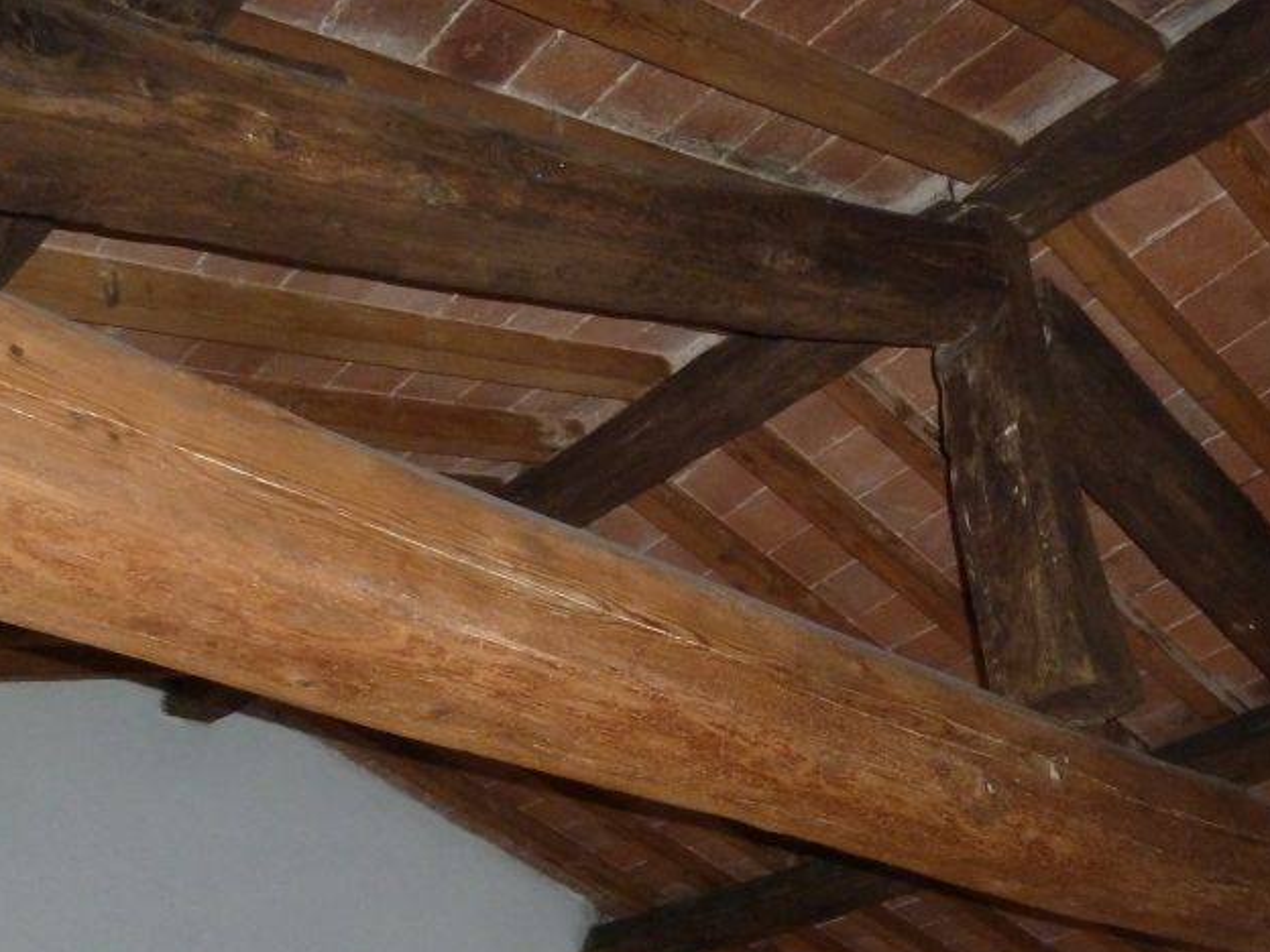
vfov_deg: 34.2
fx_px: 1504
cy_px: 747
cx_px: 826
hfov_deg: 45.2
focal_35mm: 41
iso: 400
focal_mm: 4.1
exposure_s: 1/30
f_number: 3.3
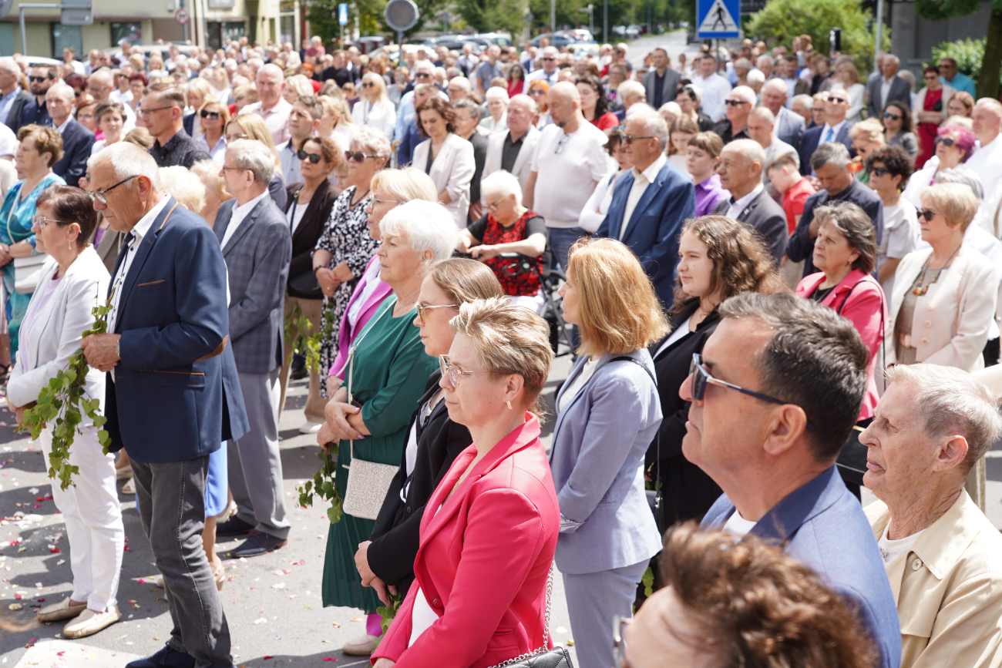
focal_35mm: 56
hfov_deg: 35.6
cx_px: 501
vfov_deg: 24.2
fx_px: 1559
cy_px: 334
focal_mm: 56
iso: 100
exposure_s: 1/160
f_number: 6.3
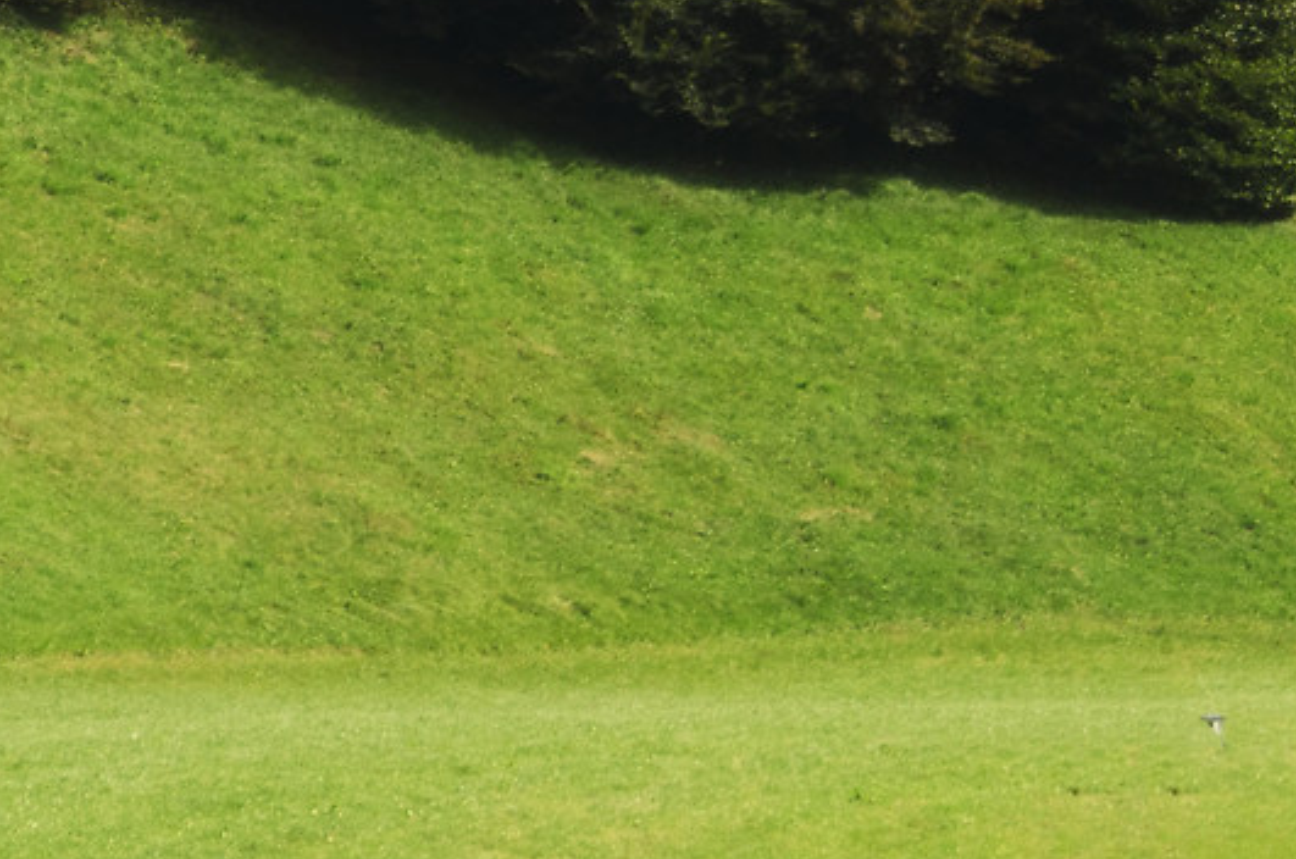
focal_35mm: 542
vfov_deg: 2.5
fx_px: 19477
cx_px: 2685
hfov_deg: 3.8
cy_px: -67
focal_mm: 80
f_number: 5.3
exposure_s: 1/1000
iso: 500
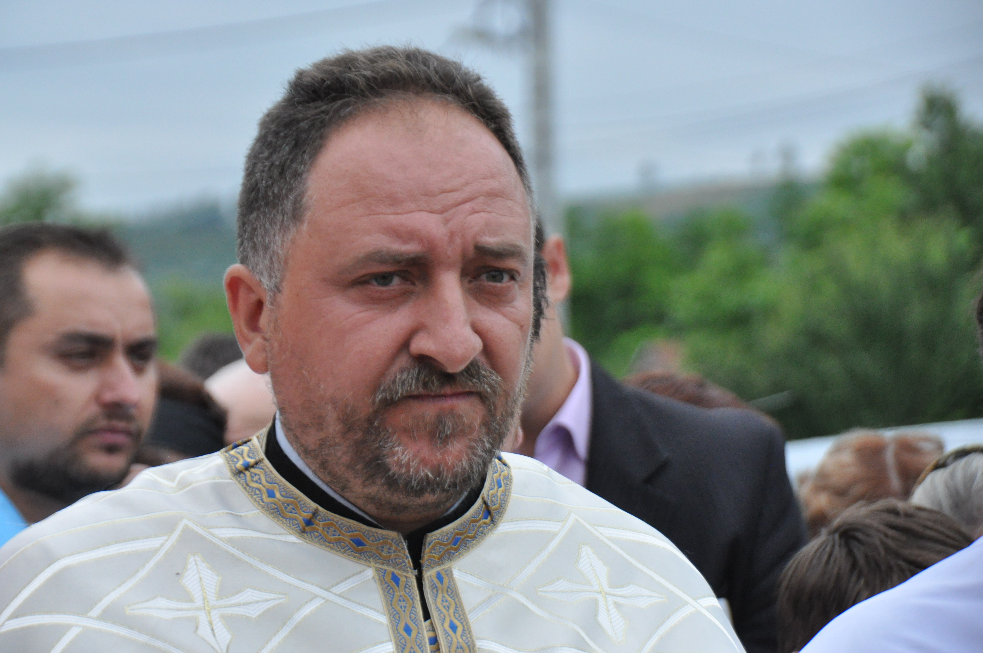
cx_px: 492
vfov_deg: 8.2
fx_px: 4582
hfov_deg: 12.2
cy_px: 326
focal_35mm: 168
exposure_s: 1/1000
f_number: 8
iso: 1600
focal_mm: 112
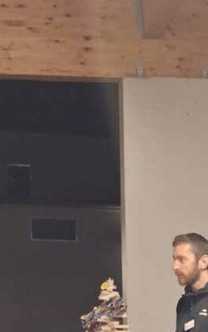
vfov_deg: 21.7
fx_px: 789
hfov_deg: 14.6
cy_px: 422
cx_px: 244
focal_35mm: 87
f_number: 1.8
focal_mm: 5.54
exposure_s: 1/33
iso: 320
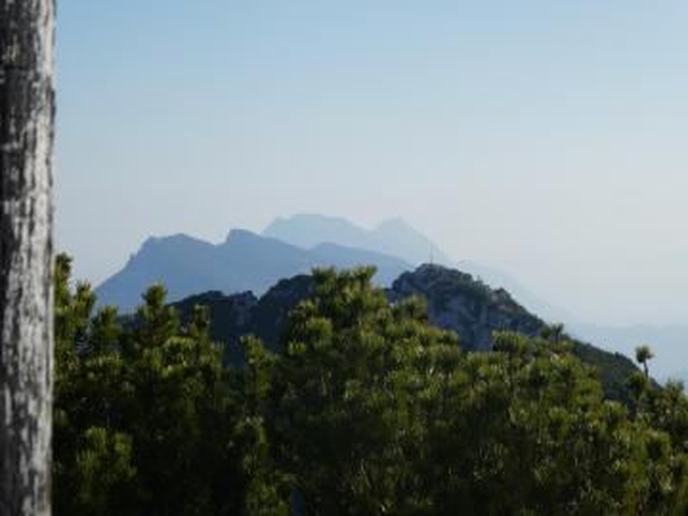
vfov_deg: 12.9
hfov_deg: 17.1
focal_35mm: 115
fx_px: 2286
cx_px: 344
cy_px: 258
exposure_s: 1/500
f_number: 5.1
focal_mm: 20.6
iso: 80
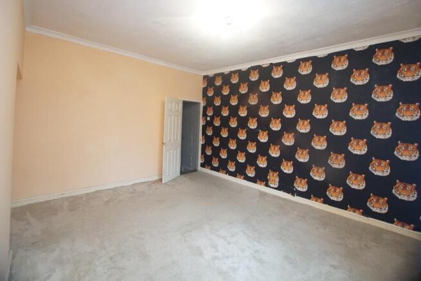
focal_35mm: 15
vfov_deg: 77.4
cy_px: 140
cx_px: 210
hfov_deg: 100.4
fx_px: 175
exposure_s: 1/160
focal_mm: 10
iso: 3200
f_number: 3.5
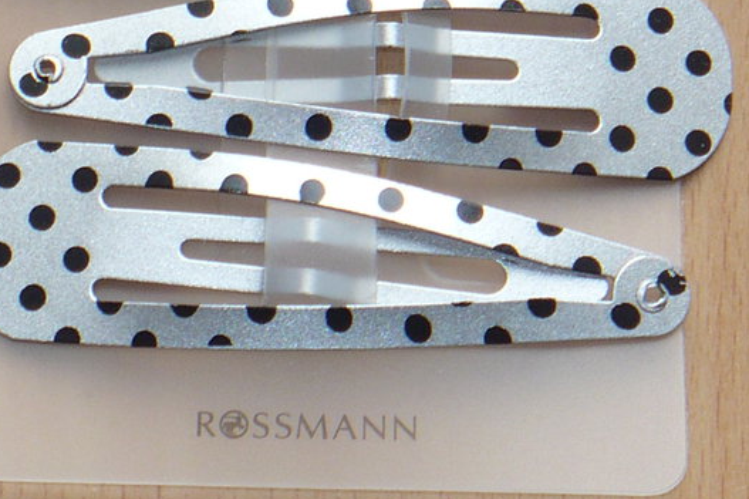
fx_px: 9026
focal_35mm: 434
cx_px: -96
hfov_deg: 4.7
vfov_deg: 3.2
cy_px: -135
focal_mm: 22.9
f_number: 3.8
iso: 100
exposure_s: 1/80
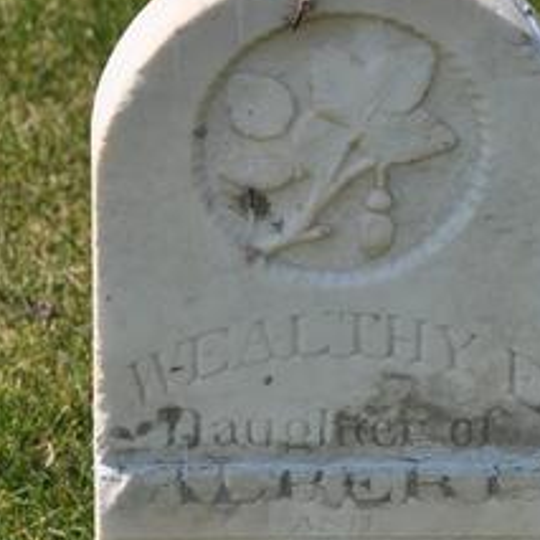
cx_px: 307
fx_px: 5278
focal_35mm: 299
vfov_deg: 5.8
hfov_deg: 5.9
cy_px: 465
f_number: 8
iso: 200
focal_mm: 95
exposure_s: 1/1000
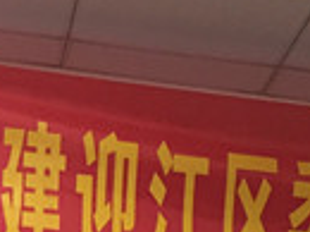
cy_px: 514
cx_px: 460
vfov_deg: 7.8
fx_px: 1600
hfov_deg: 10.7
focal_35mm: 179
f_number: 2.2
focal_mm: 4.15
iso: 125
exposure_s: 1/33
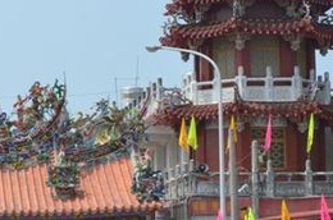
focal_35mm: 162
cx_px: 24
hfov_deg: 12.6
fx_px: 1491
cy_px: 94
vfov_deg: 8.5
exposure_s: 1/640
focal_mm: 35
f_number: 13
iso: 500
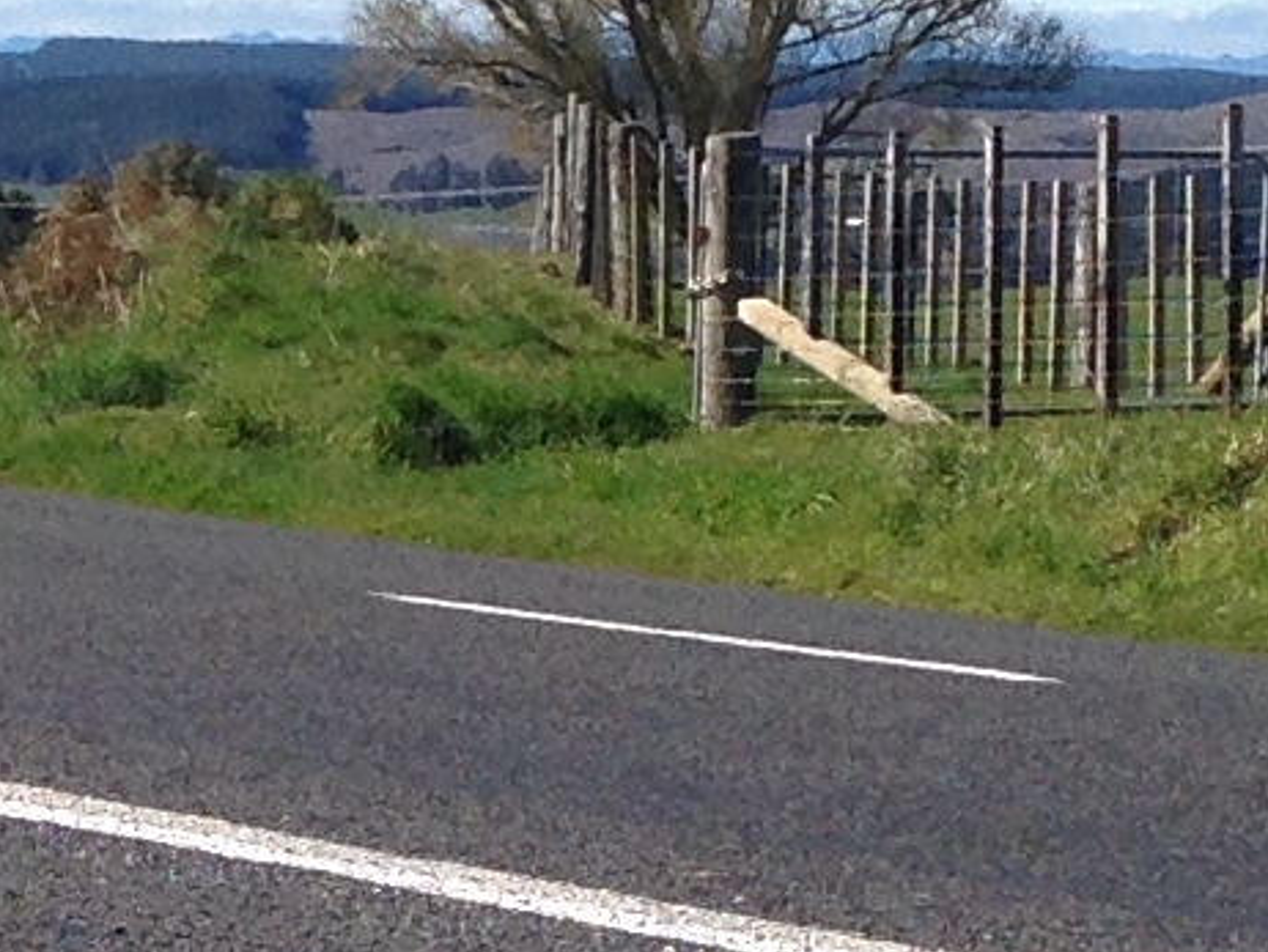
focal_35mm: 233
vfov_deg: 6.4
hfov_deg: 8.4
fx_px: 8539
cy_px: 938
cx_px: -335
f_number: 2.4
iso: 50
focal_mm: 4.12
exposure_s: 1/1642
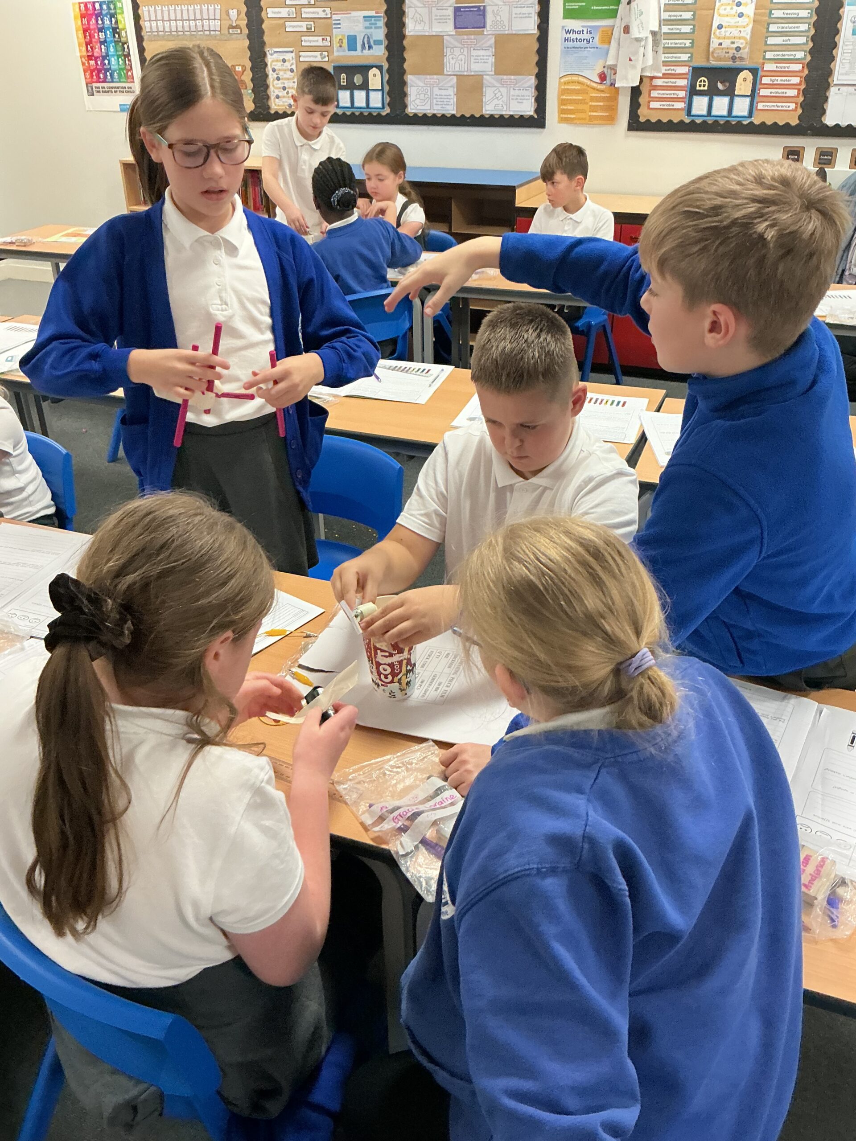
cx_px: 428
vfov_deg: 61.7
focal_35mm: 29
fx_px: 956
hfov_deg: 48.2
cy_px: 570
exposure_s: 1/60
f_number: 1.8
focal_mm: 3
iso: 160
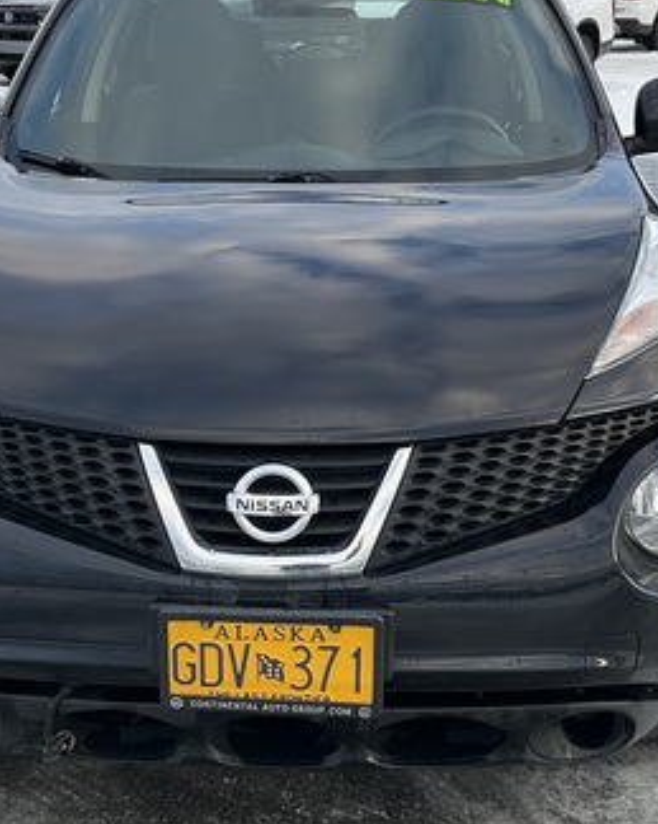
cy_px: 387
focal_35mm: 56
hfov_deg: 27.1
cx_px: 279
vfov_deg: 33.6
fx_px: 1364
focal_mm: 3
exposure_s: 1/141
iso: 20
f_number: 1.8
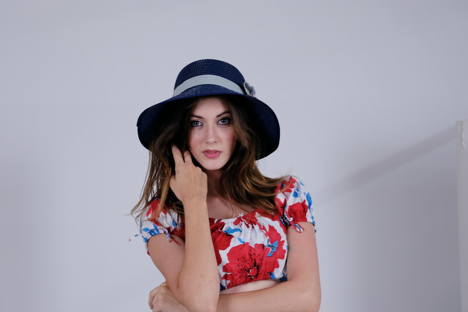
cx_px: 234
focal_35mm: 90
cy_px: 156
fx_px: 1170
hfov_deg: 22.6
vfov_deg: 15.2
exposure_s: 1/42
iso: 400
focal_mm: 60
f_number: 4
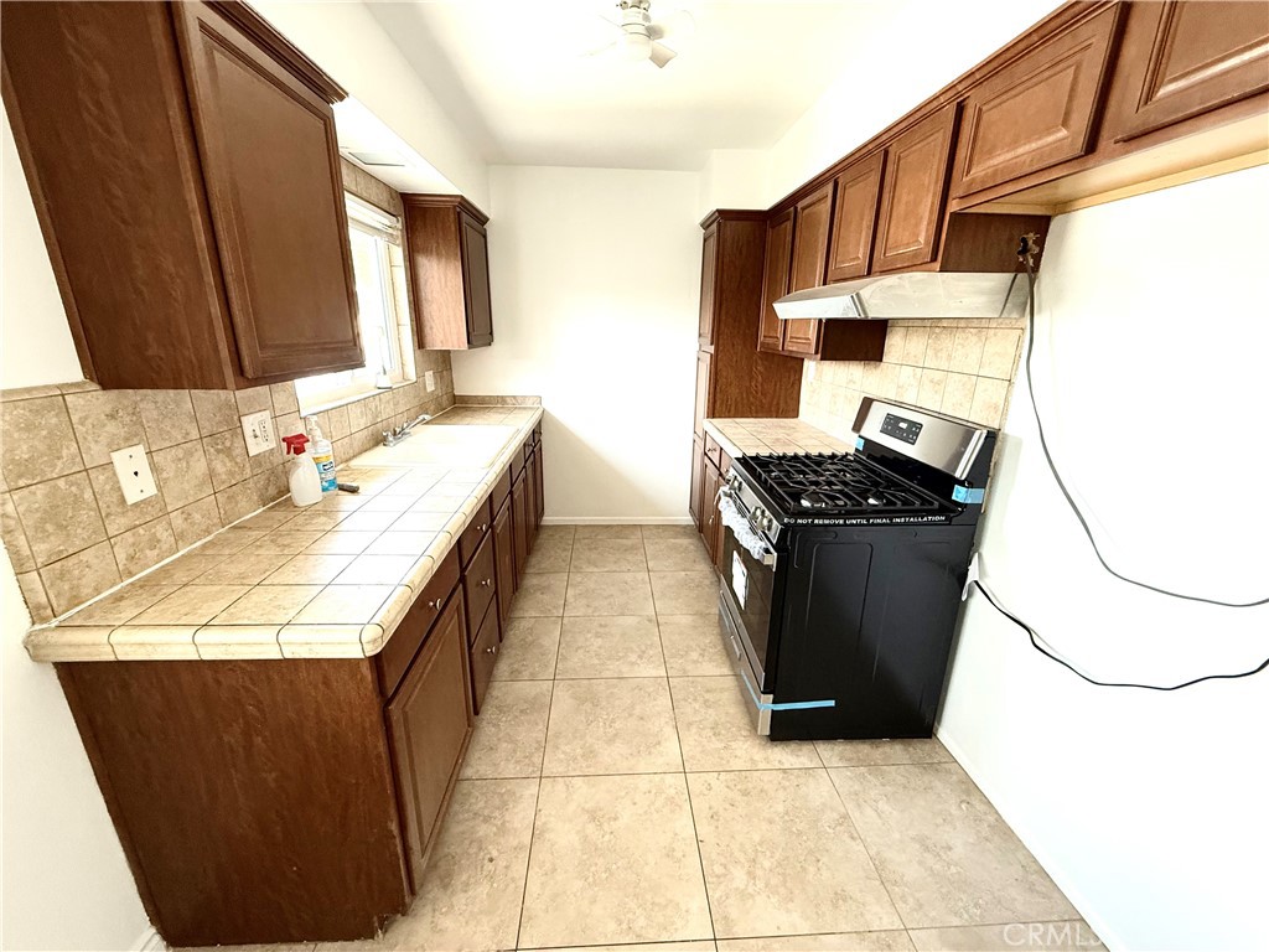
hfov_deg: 102.1
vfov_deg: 85.7
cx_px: 634
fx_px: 513
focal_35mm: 14
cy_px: 476
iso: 250
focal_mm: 2.22
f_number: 2.2
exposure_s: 1/99
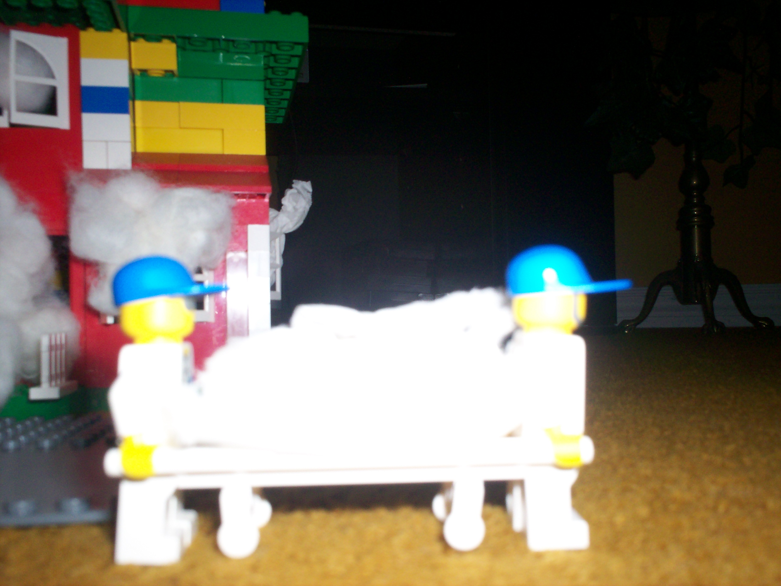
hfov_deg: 51.4
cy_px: 293
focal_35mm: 36
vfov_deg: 39.7
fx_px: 812
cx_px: 390
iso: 140
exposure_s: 1/60
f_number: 4.5
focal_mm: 6
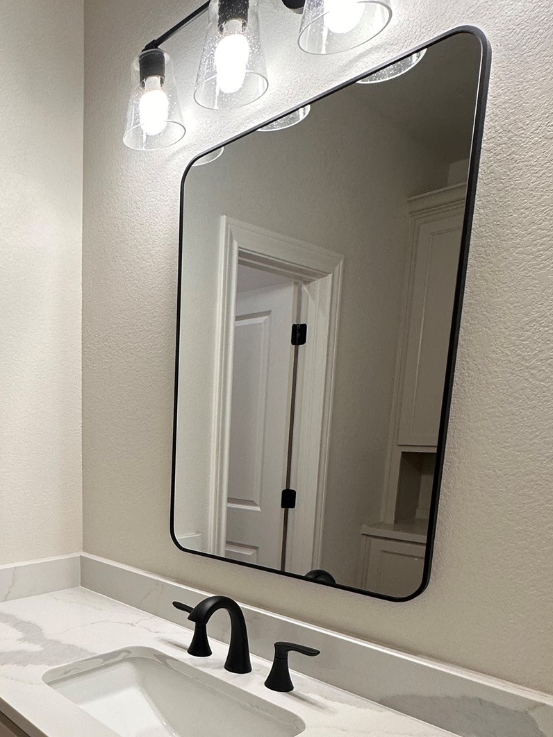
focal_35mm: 27
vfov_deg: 62.6
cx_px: 70
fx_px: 575
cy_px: 527
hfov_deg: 47.0
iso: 80
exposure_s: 1/120
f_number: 2.2
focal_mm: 2.22
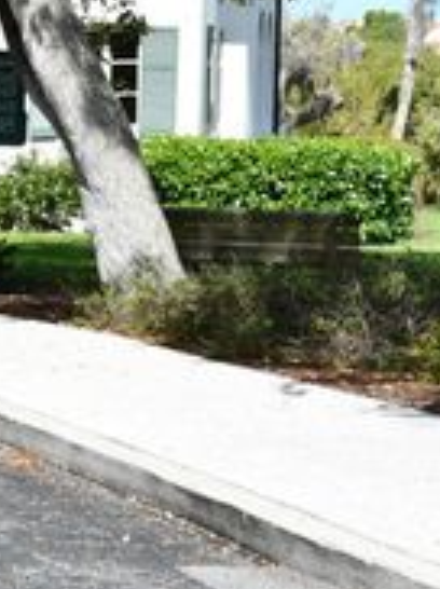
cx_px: -569
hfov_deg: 7.4
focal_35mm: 190
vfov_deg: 10.3
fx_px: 3228
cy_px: 608
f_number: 8
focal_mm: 28
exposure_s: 1/250
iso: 160
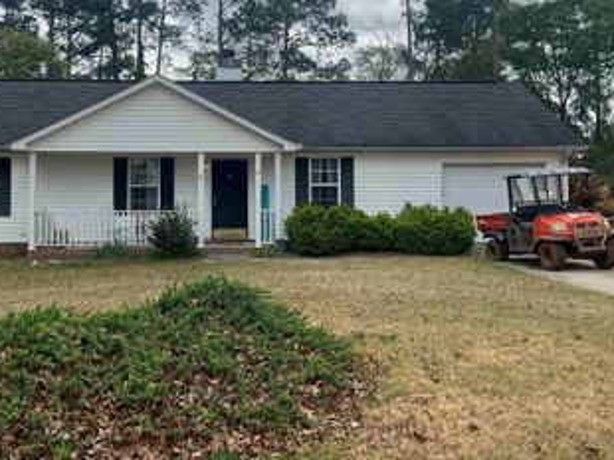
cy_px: 150
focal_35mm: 42
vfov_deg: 34.0
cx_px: 259
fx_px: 744
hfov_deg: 44.7
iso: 50
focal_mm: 5.7
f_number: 1.5
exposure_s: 1/4115
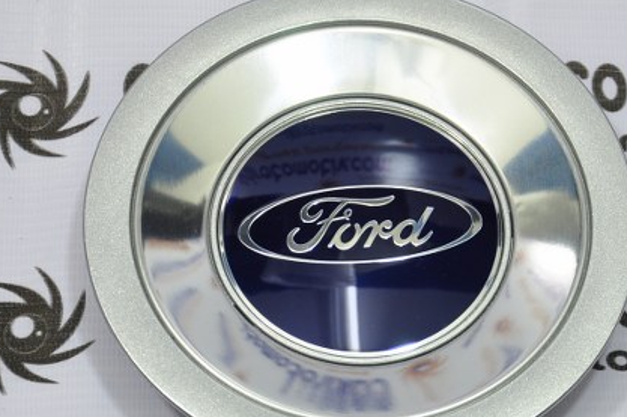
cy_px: 268
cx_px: 392
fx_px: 2818
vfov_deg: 8.4
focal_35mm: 162
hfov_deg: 12.7
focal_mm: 50
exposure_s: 1/40
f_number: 5
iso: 220
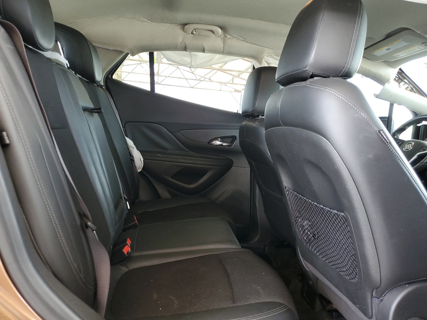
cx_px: 214
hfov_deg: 67.3
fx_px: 321
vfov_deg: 53.1
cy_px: 160
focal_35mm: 26
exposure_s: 1/60.2
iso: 120
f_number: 1.5
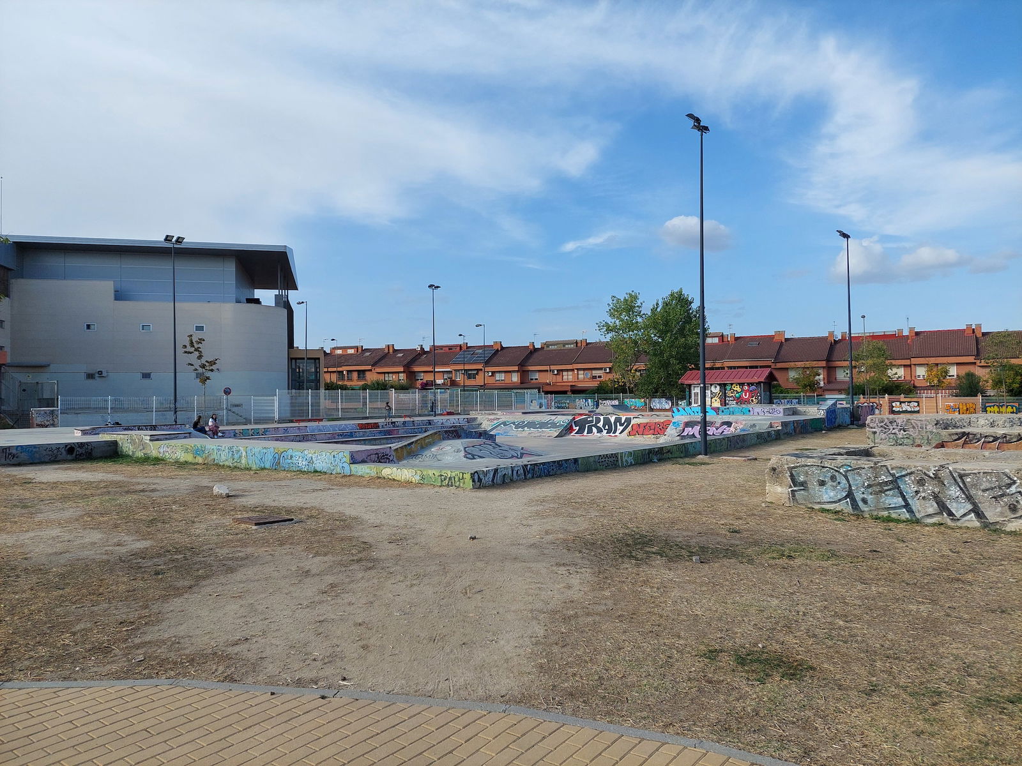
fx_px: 738
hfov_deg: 69.4
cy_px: 383
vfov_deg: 54.9
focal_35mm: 25
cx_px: 511
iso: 40
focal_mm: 5.23
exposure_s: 1/968
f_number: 1.8
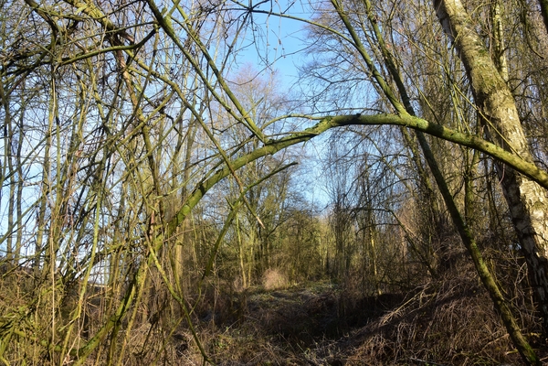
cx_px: 274
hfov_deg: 57.2
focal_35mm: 33
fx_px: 502
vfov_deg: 40.0
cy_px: 183
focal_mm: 22
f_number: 10
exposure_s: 1/80
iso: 200
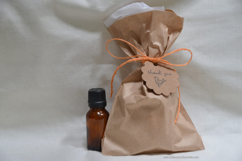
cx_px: 121
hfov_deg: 22.0
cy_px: 80
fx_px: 624
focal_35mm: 93
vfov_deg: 14.6
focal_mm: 62
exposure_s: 1/30
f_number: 5.6
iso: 320
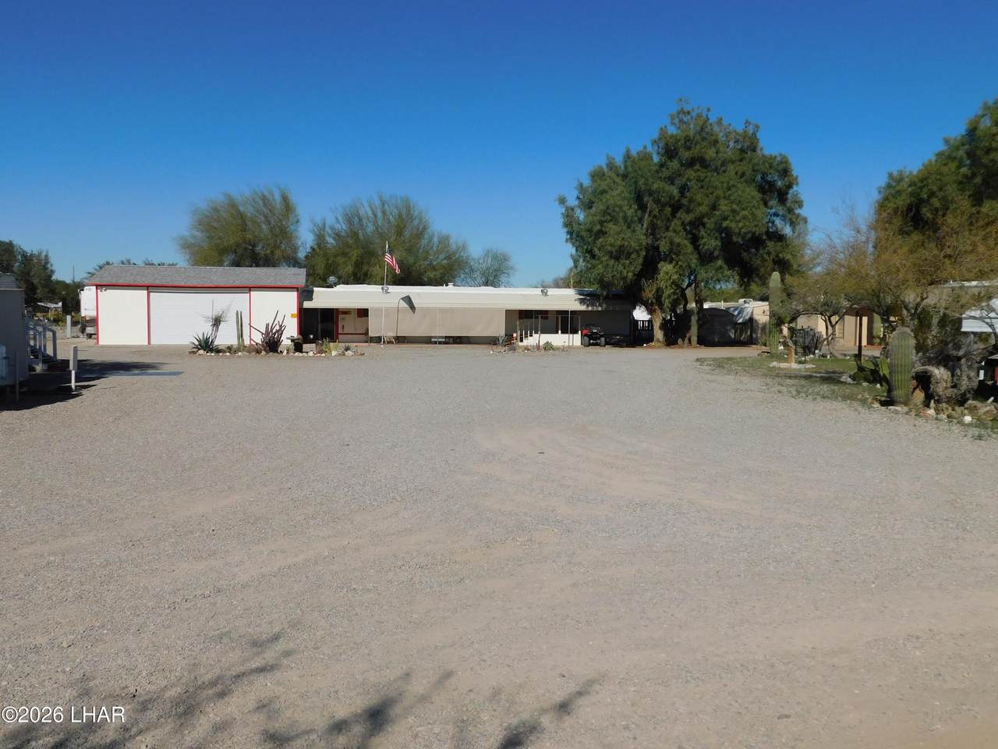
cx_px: 499
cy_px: 374
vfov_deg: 46.8
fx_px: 865
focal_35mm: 30
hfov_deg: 60.0
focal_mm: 5.3
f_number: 6.4
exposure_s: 1/1000
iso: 125
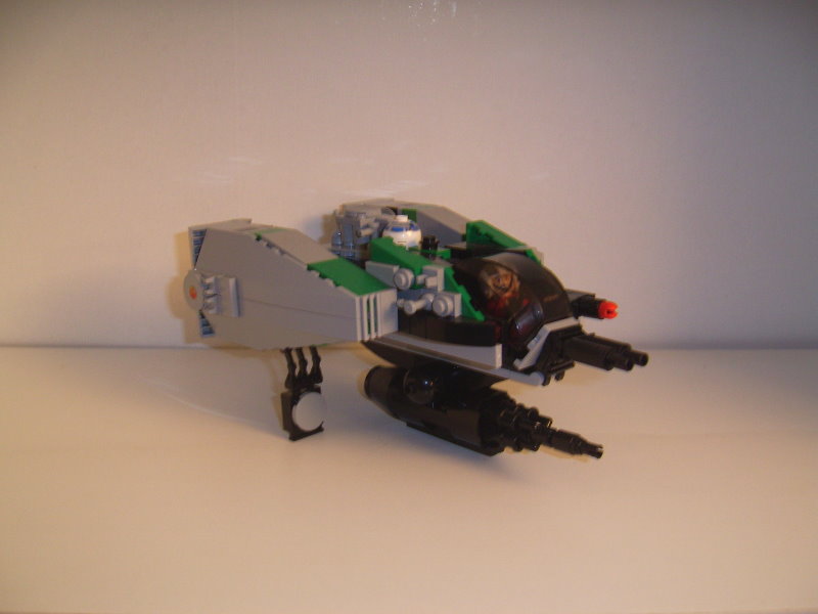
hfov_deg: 49.0
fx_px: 898
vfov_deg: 37.7
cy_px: 307
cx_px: 409
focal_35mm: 38
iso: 100
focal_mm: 7.8
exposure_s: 1/30
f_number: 2.8
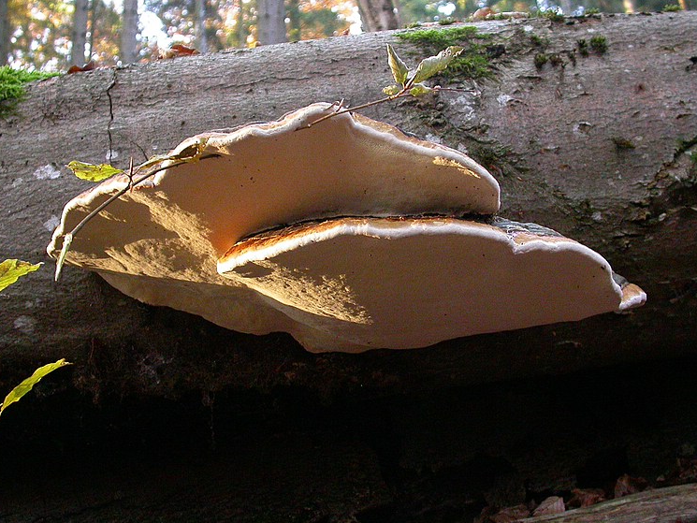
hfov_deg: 42.9
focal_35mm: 44
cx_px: 361
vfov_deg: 32.9
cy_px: 280
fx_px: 886
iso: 400
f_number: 2.7
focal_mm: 8.6
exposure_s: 1/30
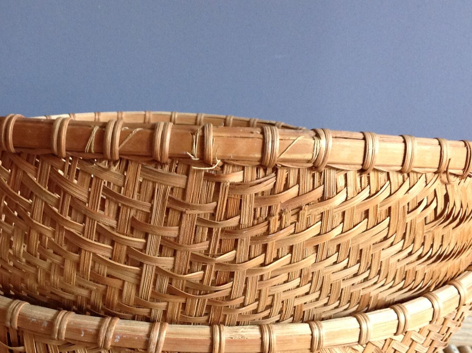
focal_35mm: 63
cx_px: 139
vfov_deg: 23.1
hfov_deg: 30.4
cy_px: 243
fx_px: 858
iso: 200
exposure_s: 1/15
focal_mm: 4.28
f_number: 2.4
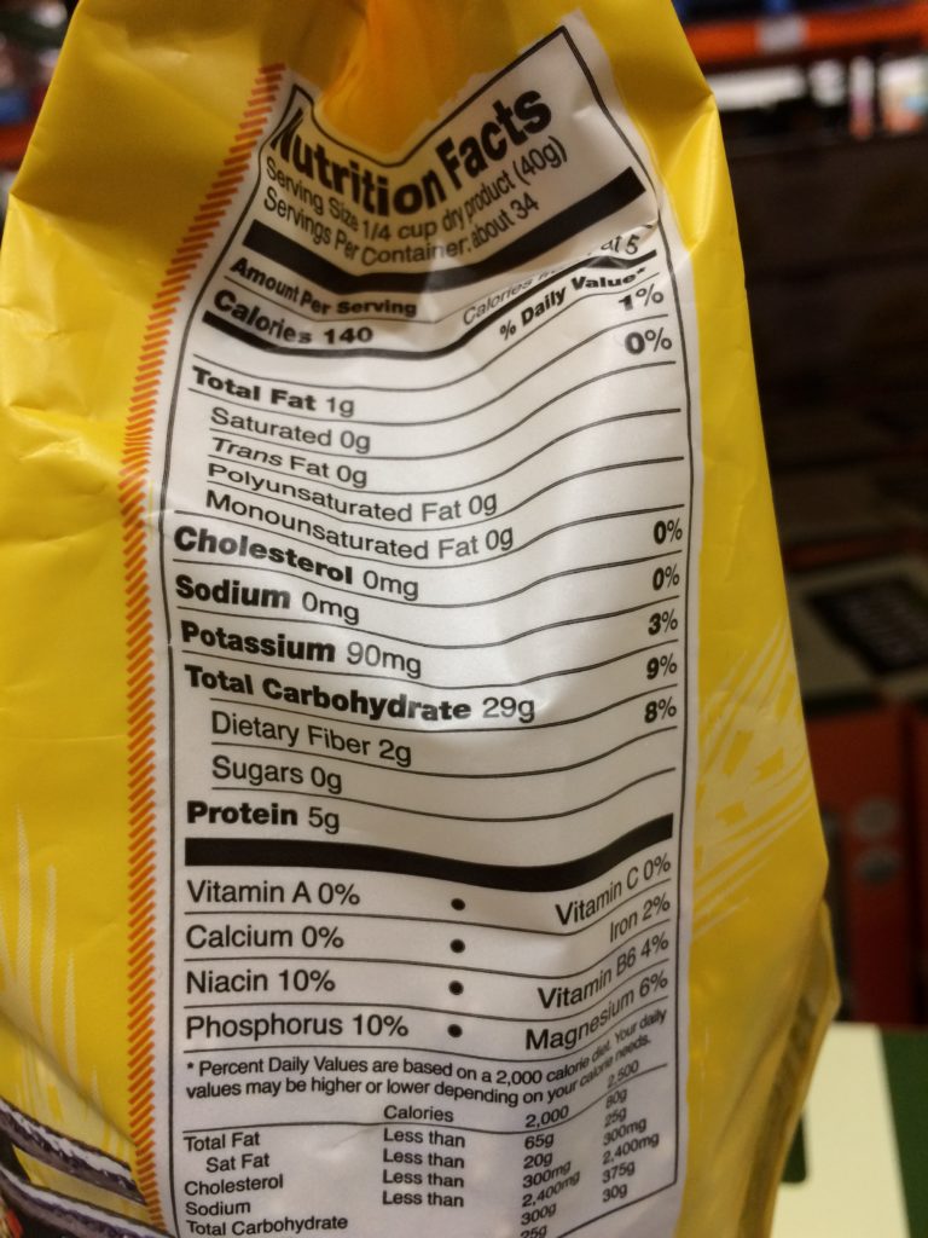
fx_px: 1037
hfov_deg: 48.2
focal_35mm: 29
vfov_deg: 61.7
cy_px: 619
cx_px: 464
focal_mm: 4.15
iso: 50
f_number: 2.2
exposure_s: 1/30
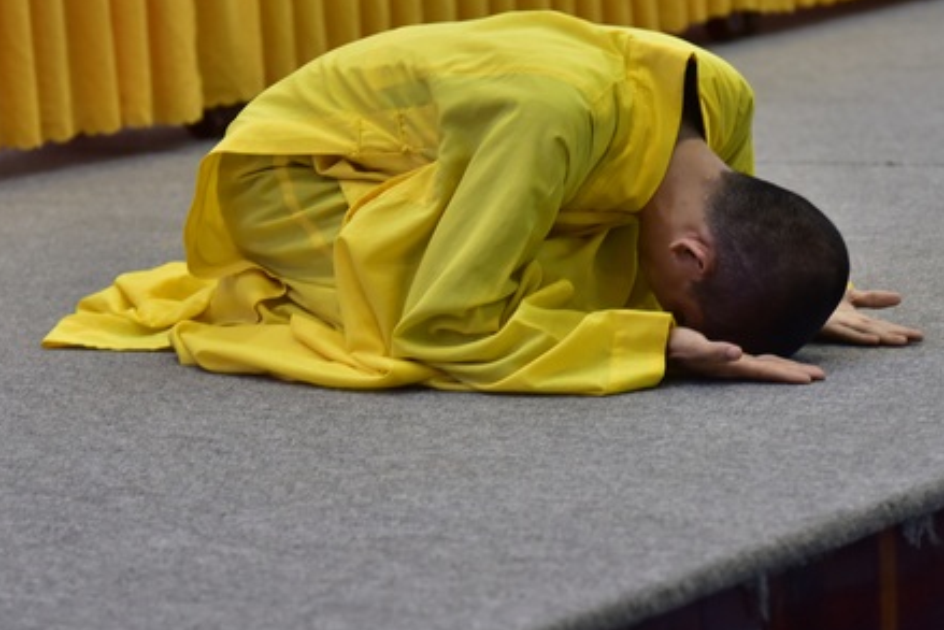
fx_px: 3803
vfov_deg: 9.5
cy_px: 316
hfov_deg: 14.1
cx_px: 507
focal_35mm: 145
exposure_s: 1/60
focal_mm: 98
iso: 1000
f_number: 4
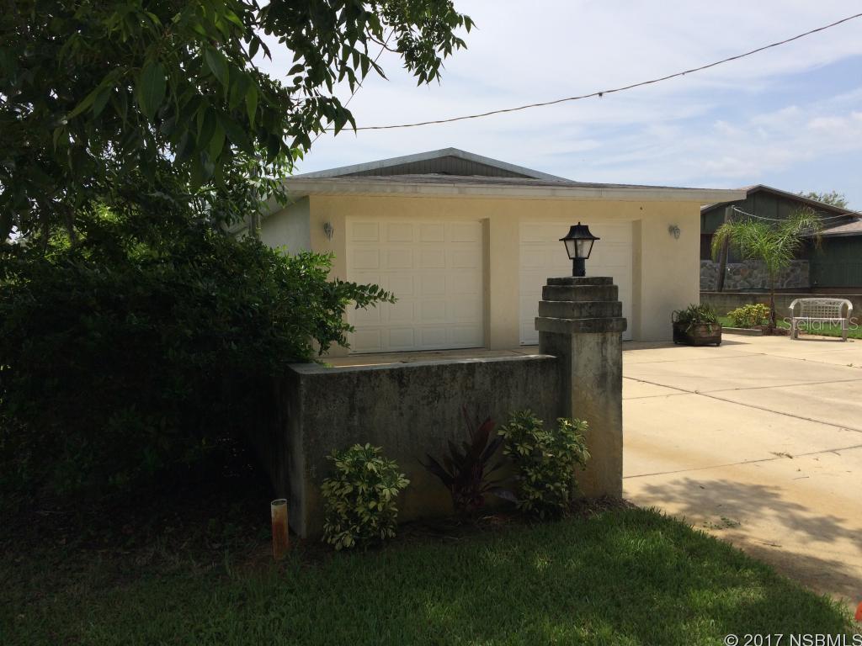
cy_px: 323
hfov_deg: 61.7
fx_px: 722
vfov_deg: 48.2
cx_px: 431
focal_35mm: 29
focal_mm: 4.15
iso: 32
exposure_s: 1/2564
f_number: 2.2
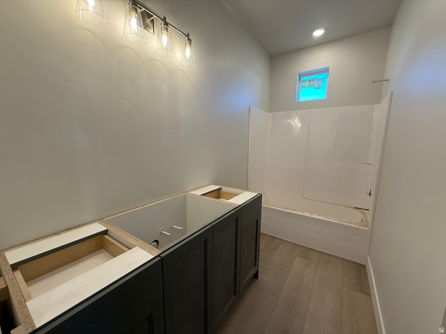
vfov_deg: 85.7
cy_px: 167
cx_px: 223
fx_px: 180
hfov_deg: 102.1
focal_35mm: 14
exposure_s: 1/120
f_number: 2.2
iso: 100
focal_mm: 2.22
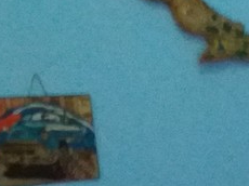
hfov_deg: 10.7
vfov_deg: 9.1
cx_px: 613
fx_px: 1121
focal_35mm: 156
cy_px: 317
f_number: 1.9
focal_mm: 3.7
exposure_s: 1/17
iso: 500
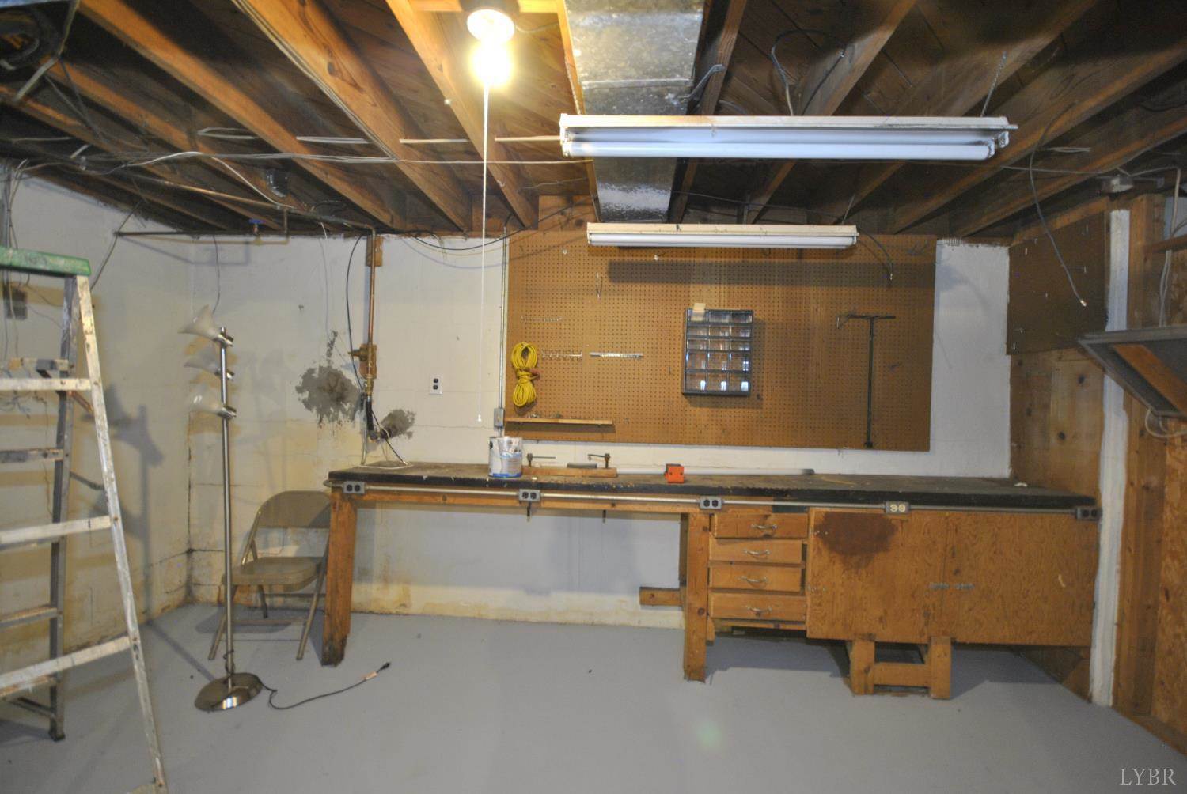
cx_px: 594
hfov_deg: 100.3
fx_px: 495
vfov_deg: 77.5
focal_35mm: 15
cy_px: 397
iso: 400
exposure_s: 1/6
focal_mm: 10
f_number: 4
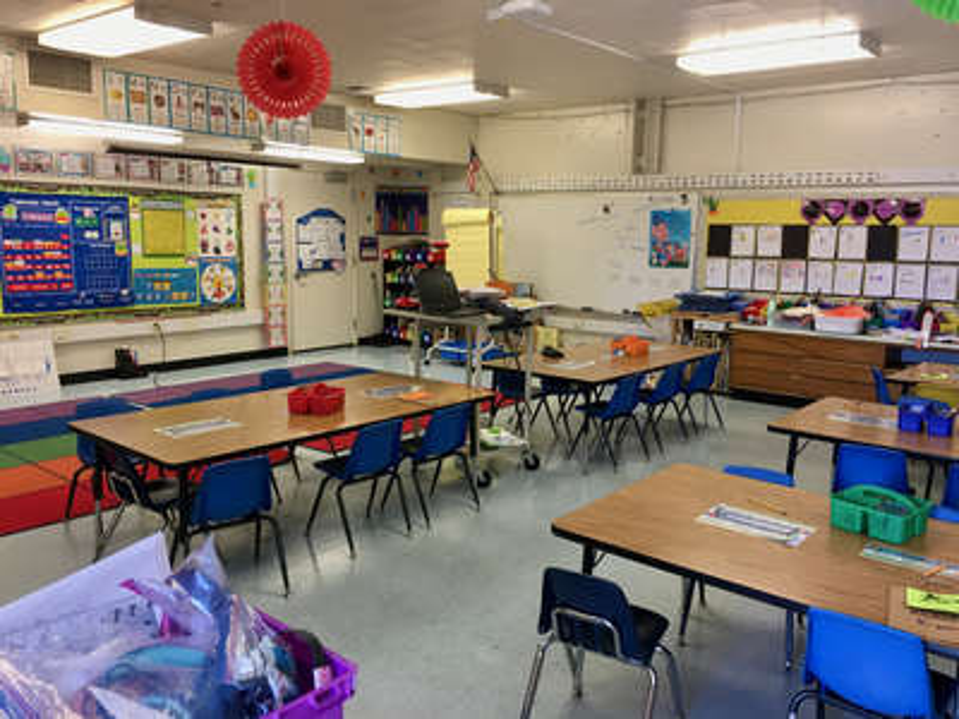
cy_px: 360
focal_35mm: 29
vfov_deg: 48.2
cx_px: 480
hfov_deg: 61.7
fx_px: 803
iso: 25
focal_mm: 4.15
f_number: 2.2
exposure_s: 1/15
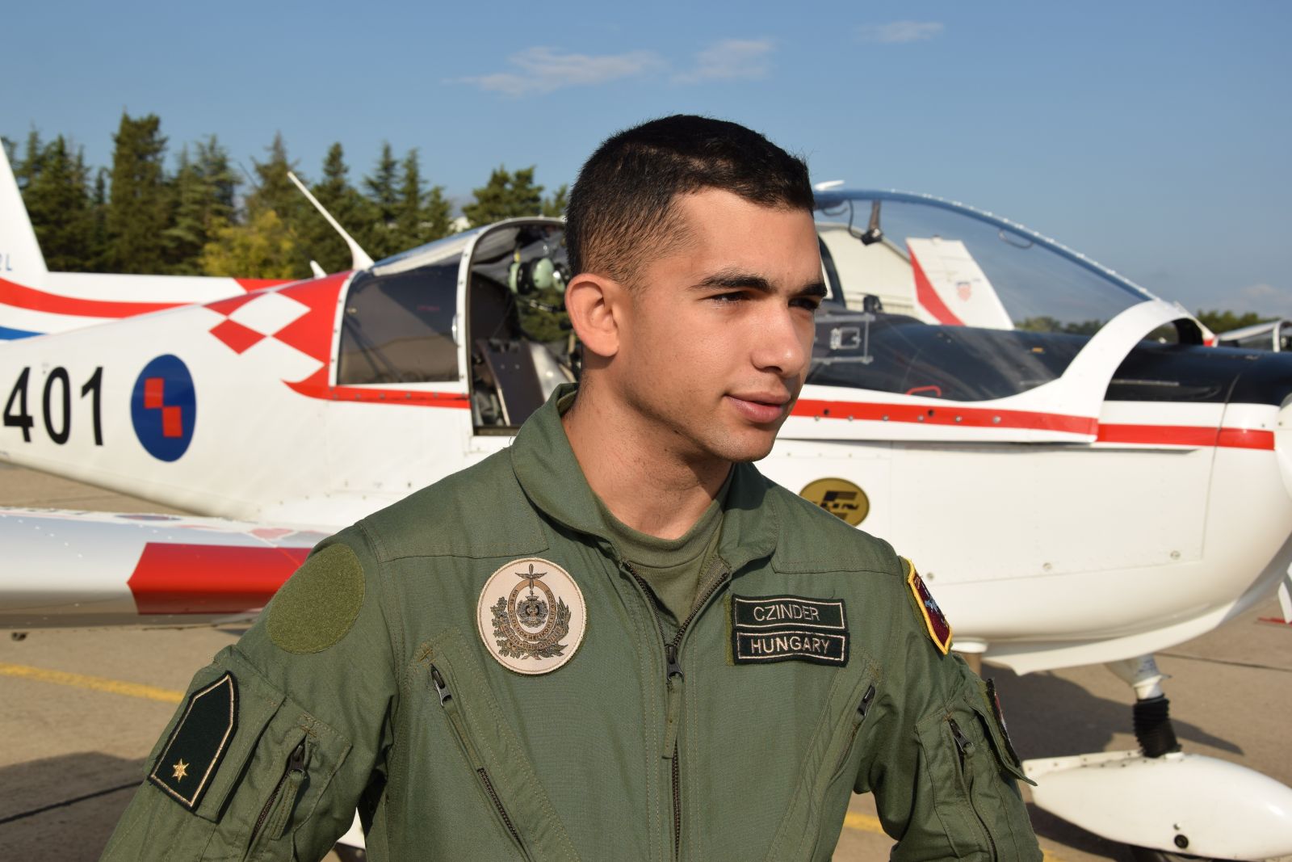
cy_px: 431
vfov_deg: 28.1
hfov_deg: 41.1
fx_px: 1723
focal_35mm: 48
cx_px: 646
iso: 100
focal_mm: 32
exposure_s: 1/320
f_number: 9
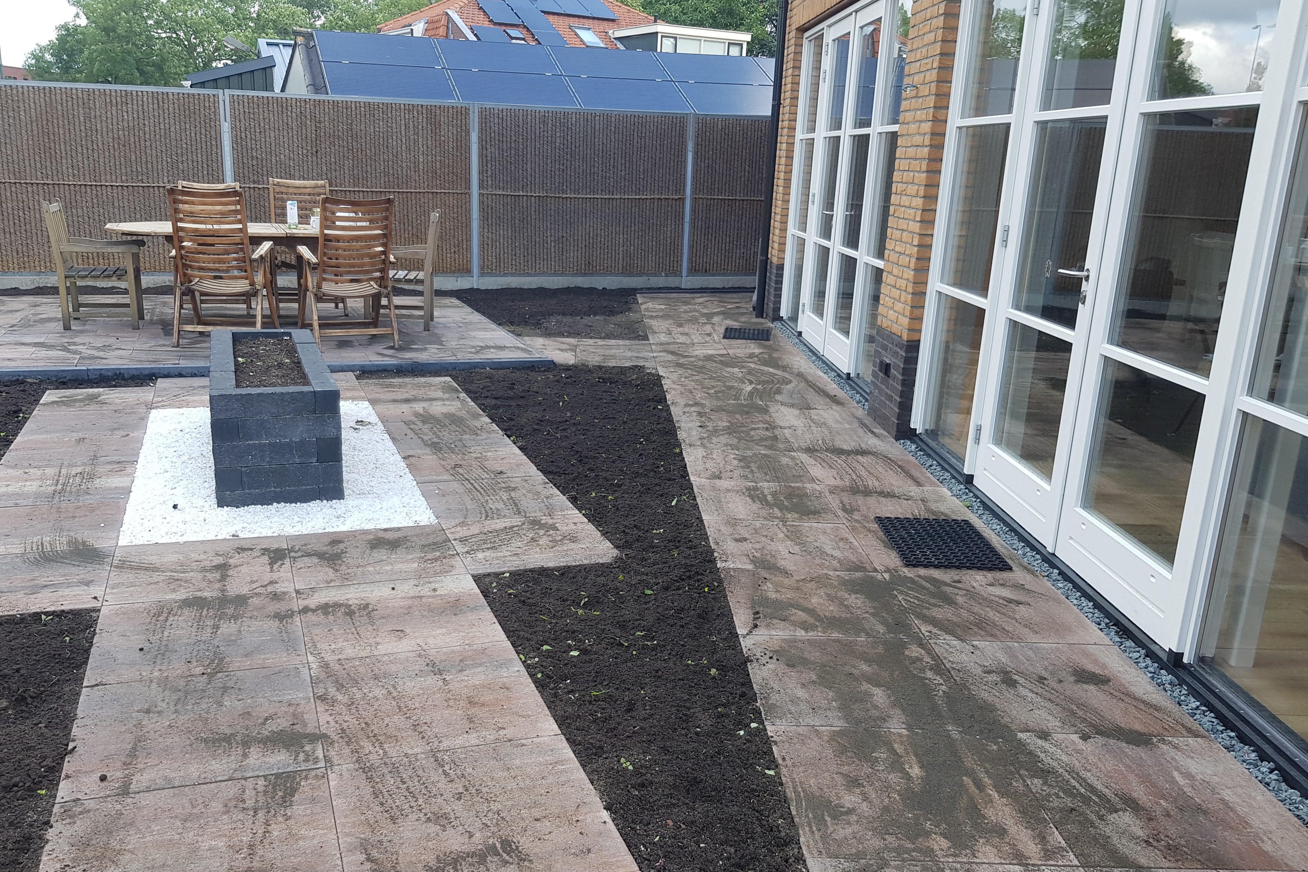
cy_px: 517
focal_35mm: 30
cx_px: 625
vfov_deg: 43.4
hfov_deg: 61.9
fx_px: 1090
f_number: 1.7
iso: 40
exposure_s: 1/344
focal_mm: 4.2
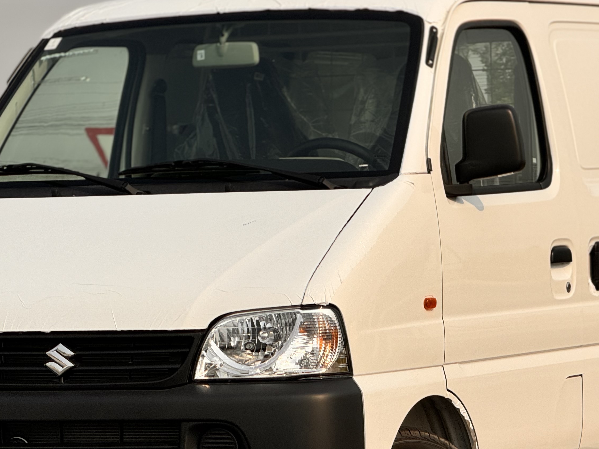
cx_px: 322
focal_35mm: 215
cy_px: 306
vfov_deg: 6.9
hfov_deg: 9.2
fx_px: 3721
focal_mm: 15.66
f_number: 2.8
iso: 50
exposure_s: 1/2212
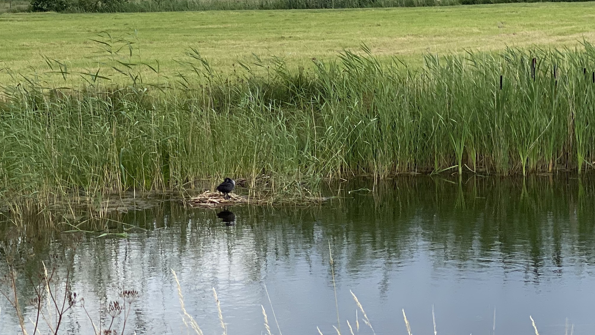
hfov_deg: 18.6
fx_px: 1798
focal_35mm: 114
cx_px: 99
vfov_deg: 10.6
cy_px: 97
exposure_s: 1/1261
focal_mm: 6
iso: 20
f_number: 2
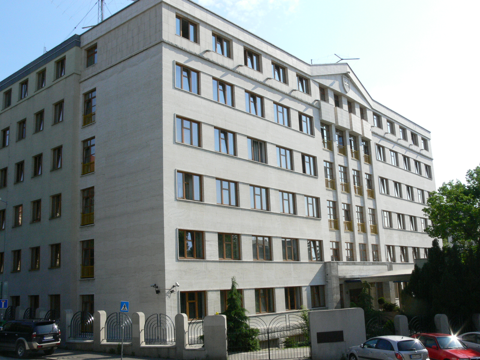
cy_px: 180
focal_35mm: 37
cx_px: 240
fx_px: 513
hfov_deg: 50.1
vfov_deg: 38.7
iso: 200
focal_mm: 7.9
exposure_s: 1/500
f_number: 8
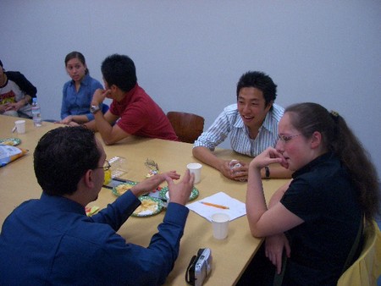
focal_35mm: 35
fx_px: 385
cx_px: 190
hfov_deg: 52.6
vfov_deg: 40.7
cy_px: 143
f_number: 2.6
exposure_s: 1/60
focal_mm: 5.8
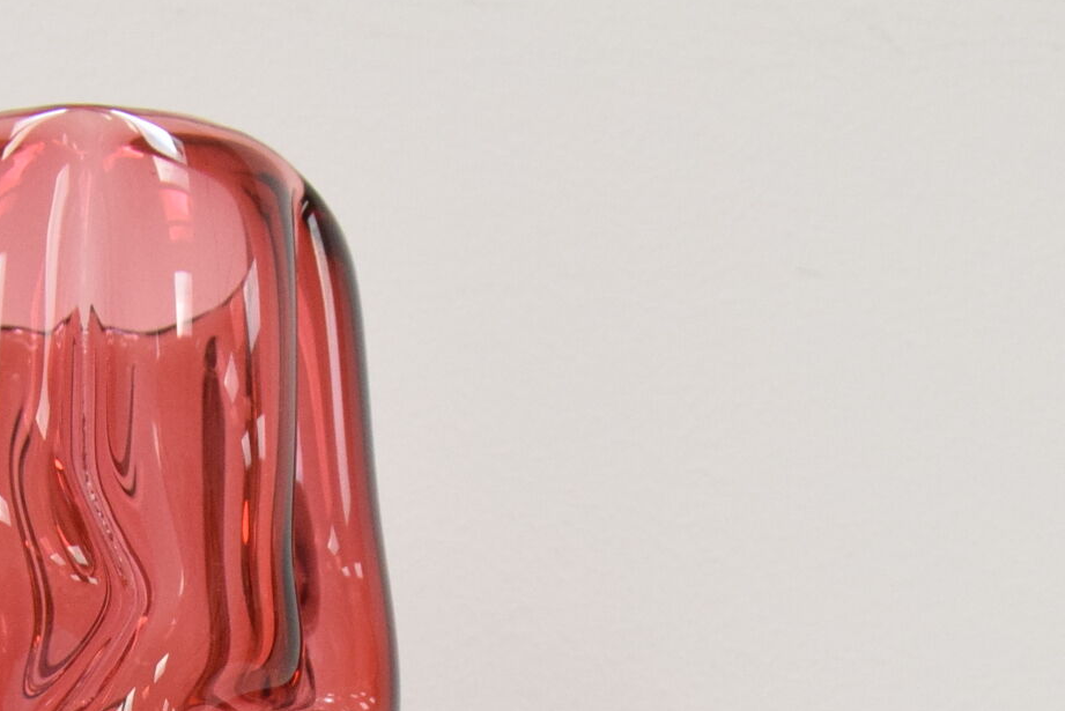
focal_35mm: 93
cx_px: 57
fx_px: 2741
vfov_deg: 14.0
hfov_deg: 21.4
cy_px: 1029
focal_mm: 19
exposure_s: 1/160
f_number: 6.3
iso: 1600
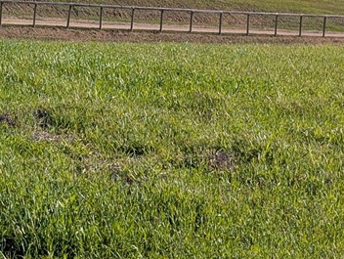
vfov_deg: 10.2
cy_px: -82
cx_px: -88
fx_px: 1413
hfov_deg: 13.4
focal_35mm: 142
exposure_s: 1/965
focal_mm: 6.9
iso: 20
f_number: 1.68
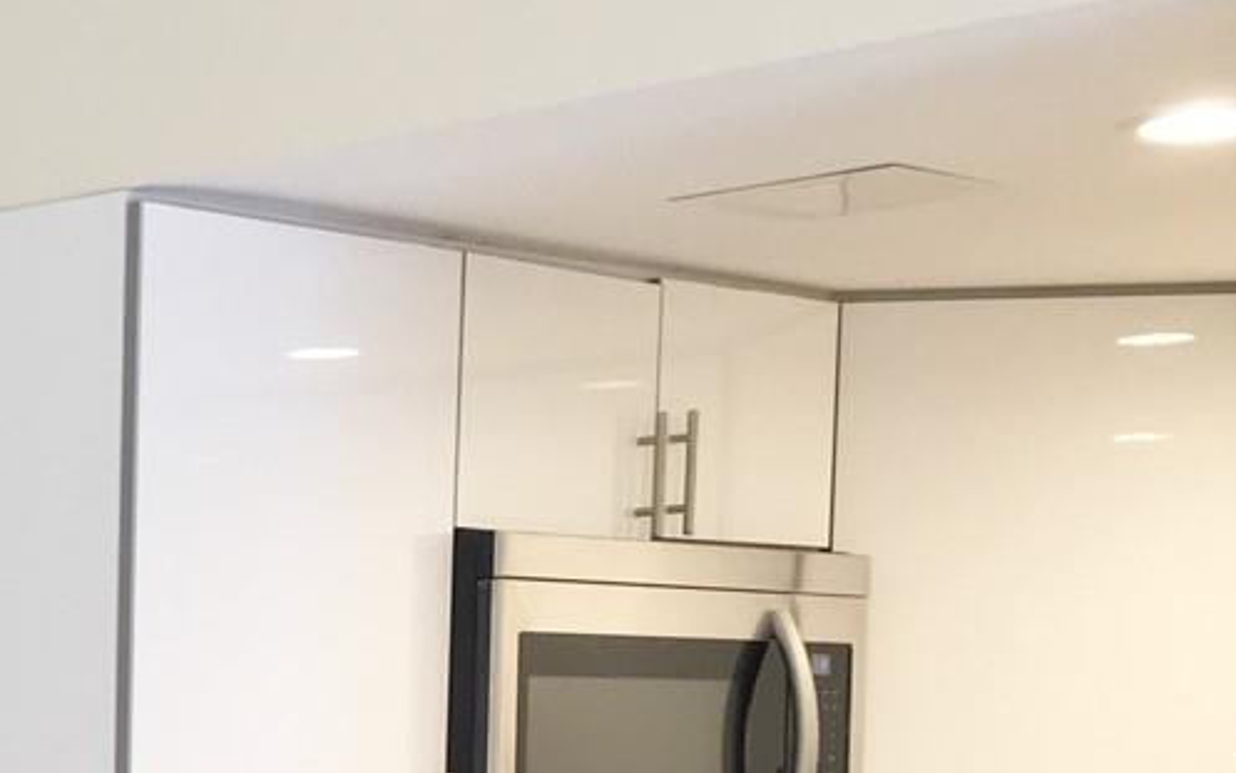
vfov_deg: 12.6
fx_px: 3336
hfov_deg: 18.9
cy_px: 1131
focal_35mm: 99
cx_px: -517
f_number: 2.2
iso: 40
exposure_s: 1/30
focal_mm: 4.15
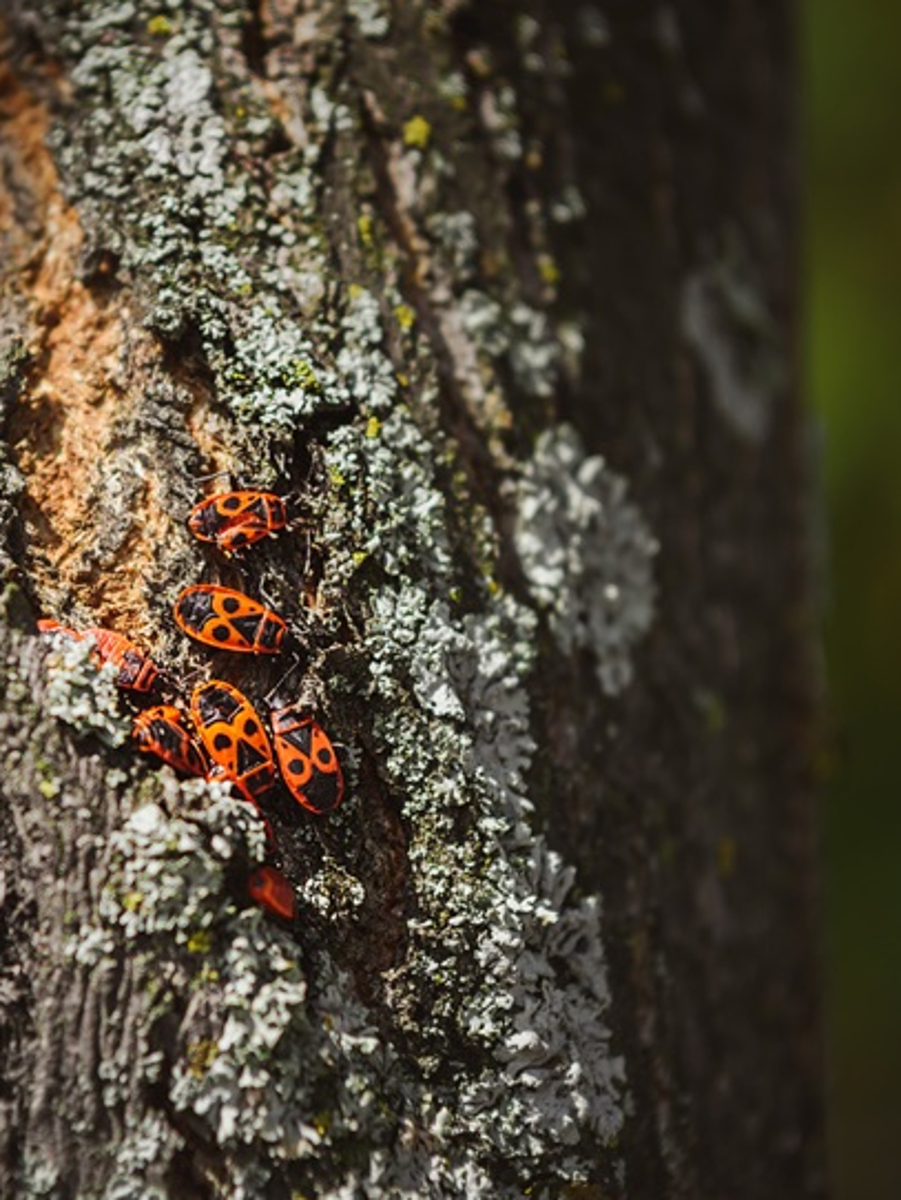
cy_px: 565
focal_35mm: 134
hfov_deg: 11.1
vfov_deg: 14.7
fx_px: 4647
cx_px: 241
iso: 100
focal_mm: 70
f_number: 5
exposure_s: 1/500
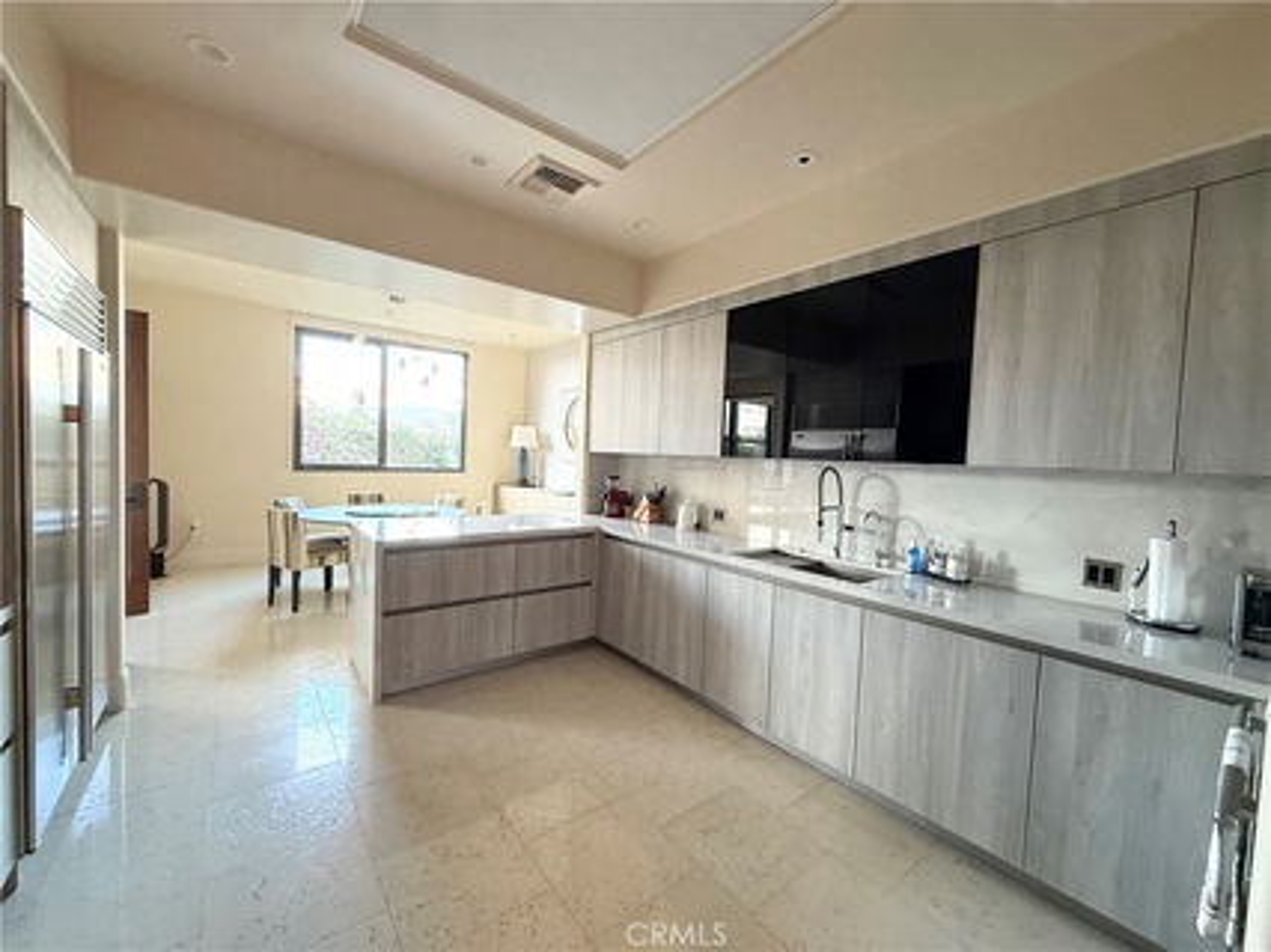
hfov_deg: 102.1
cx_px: 636
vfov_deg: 85.6
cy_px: 476
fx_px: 514
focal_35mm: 14
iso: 250
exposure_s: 1/60
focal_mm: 2.22
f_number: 2.2
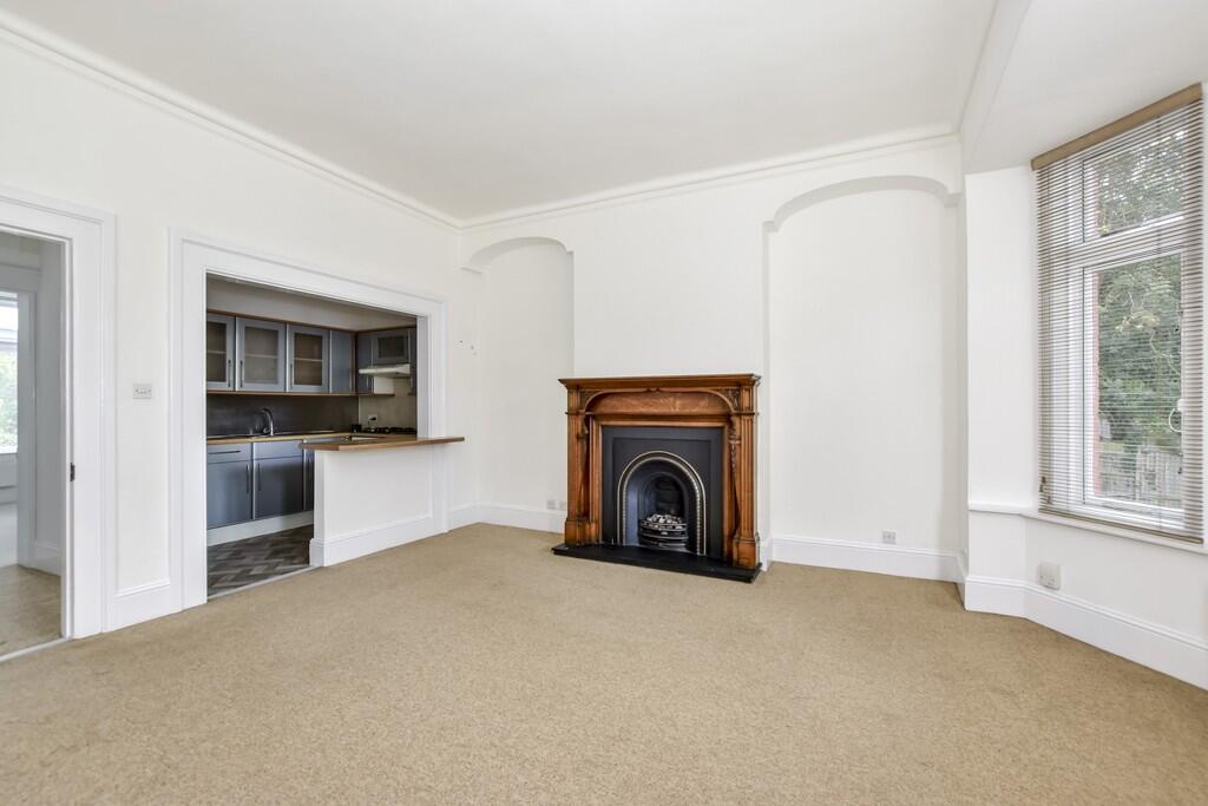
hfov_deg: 100.4
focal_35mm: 15
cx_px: 604
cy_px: 403
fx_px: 503
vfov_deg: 77.3
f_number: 8
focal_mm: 10
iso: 640
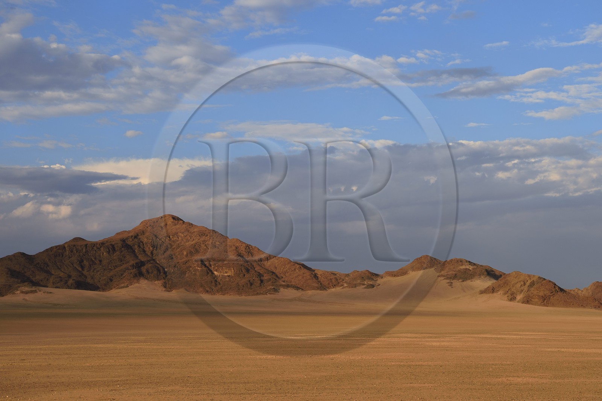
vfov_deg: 21.9
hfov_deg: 32.4
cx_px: 301
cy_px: 200
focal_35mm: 62
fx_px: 1036
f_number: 10
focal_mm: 62
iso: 200
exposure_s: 1/320
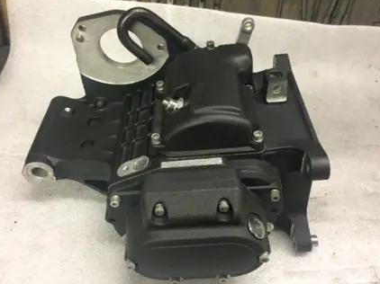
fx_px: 362
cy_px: 144
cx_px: 195
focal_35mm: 33
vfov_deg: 42.9
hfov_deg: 55.4
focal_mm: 4.15
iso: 320
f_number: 2.2
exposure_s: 1/33
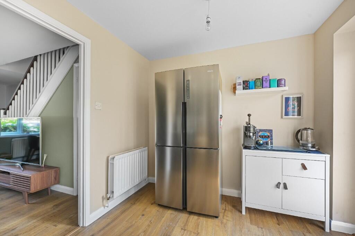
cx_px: 178
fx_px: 138
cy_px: 118
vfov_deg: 81.1
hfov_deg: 104.3
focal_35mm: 14
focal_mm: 14
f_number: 8
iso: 400
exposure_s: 1/2
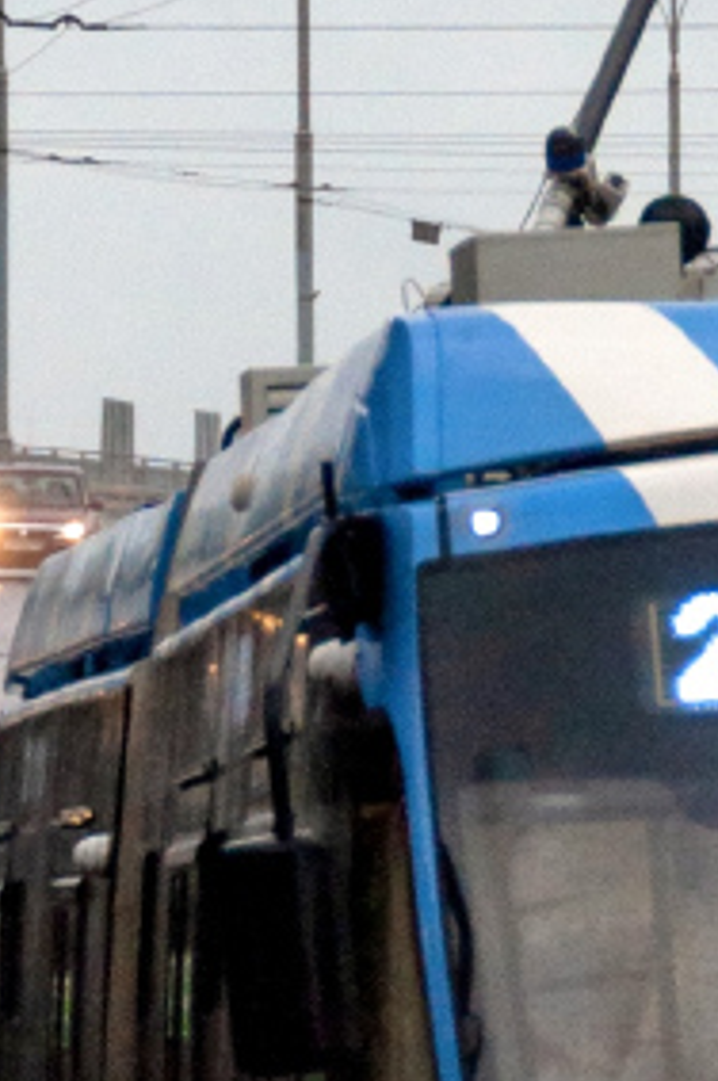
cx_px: 1346
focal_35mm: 566
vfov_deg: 3.6
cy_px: 604
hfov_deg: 2.4
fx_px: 16973
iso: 400
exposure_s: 1/320
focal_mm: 82
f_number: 5
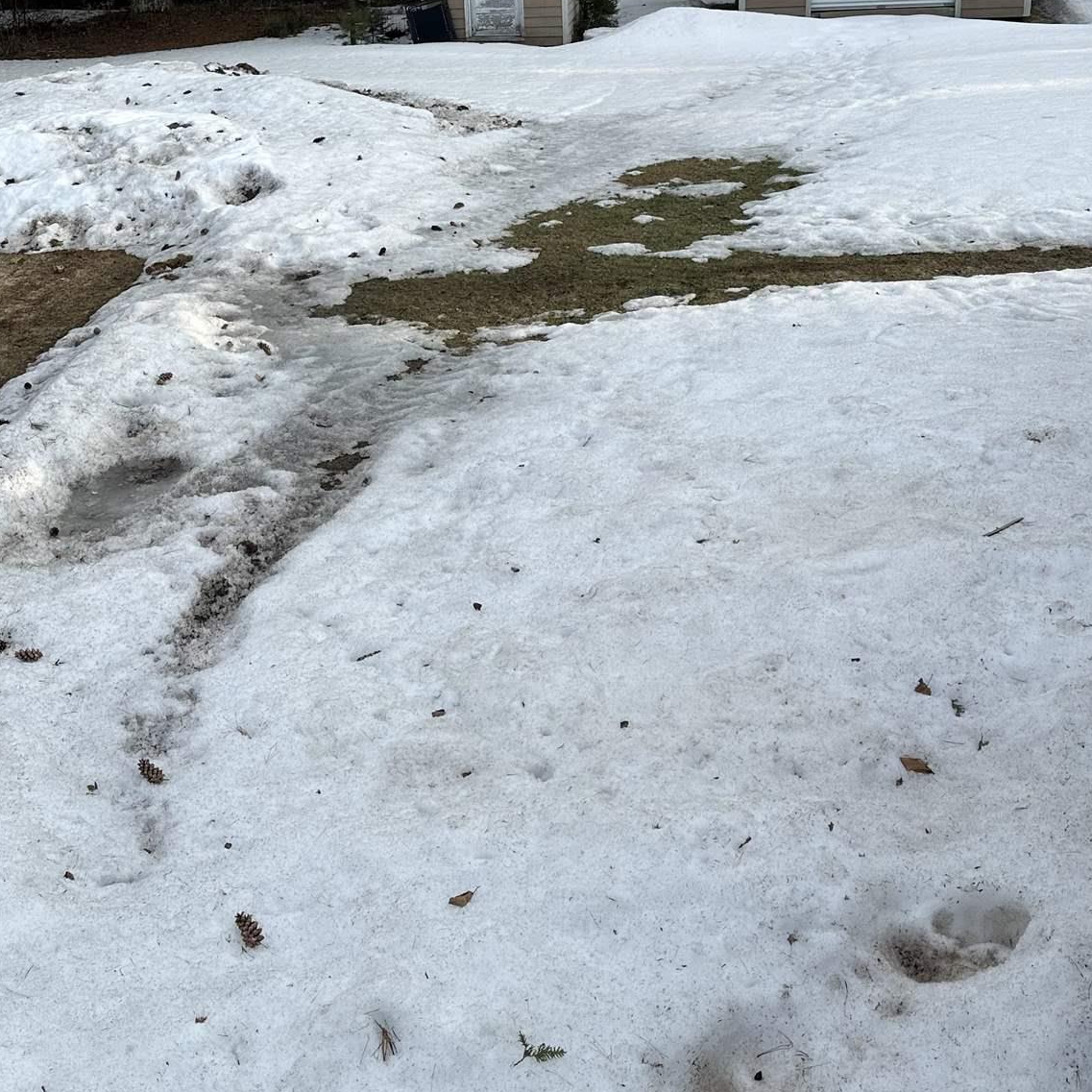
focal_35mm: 43
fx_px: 1535
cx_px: 501
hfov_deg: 39.1
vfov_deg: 38.8
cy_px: 375
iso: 80
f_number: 1.78
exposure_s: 1/1692
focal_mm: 6.86
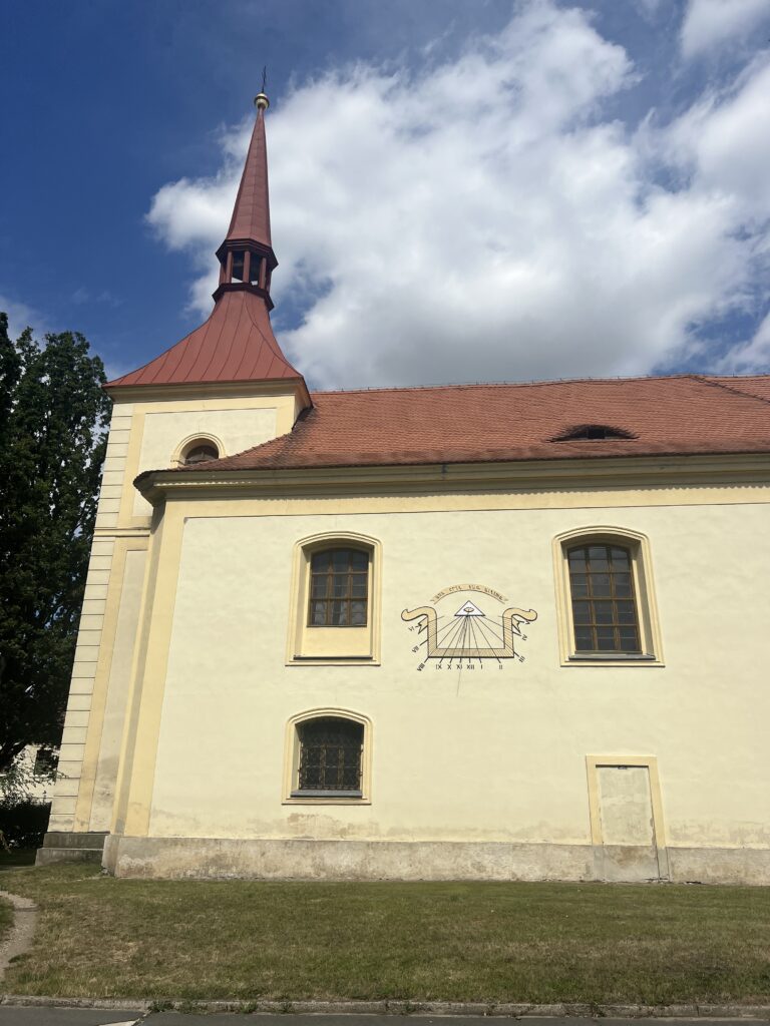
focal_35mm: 26
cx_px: 385
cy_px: 513
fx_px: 771
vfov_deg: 67.3
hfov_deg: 53.1
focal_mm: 5.7
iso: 50
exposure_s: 1/9434
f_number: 1.5
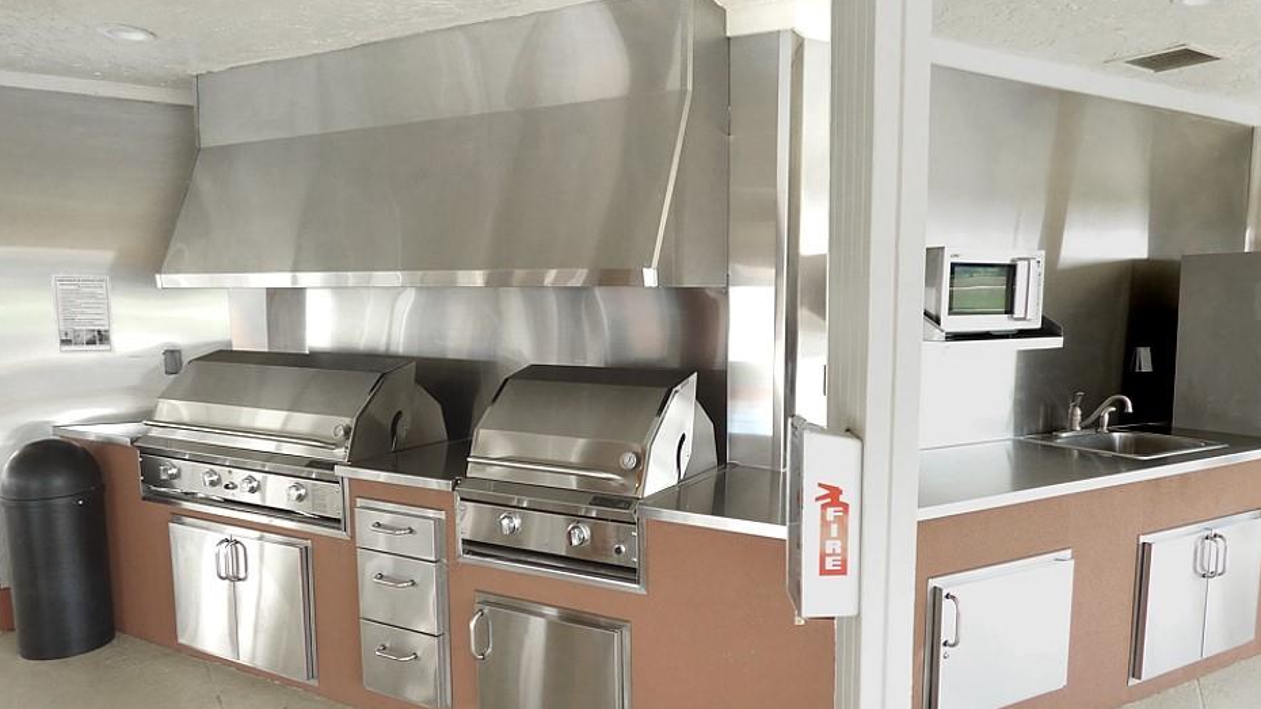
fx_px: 802
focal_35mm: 24
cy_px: 428
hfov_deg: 76.1
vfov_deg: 47.4
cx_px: 689
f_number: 2.8
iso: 100
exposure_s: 1/100
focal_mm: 3.58
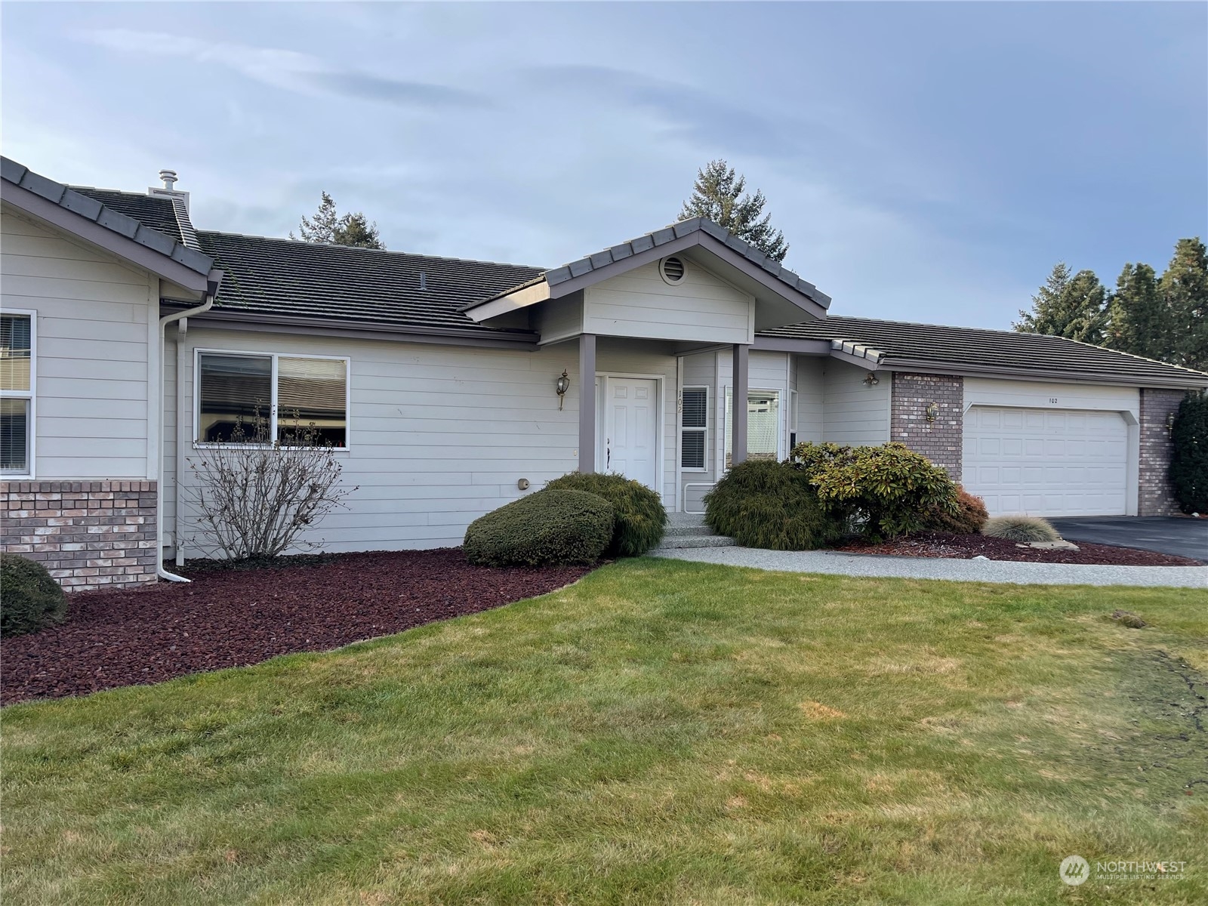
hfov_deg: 69.4
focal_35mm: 25
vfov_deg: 54.9
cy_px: 453
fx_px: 872
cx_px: 604
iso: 32
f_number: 1.6
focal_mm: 5.1
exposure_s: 1/1353
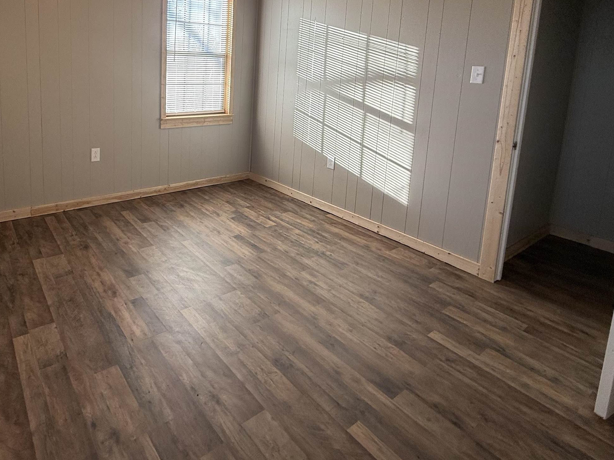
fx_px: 390
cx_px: 208
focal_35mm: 22
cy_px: 114
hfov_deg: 74.2
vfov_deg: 57.9
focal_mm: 2.22
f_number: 2.2
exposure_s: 1/132
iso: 64
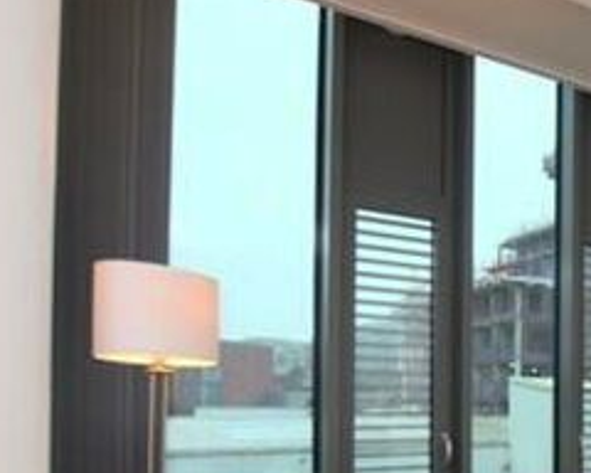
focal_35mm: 41
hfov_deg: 33.7
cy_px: 405
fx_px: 717
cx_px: 751
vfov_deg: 34.9
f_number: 5.6
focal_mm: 10
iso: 800
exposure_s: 1/125
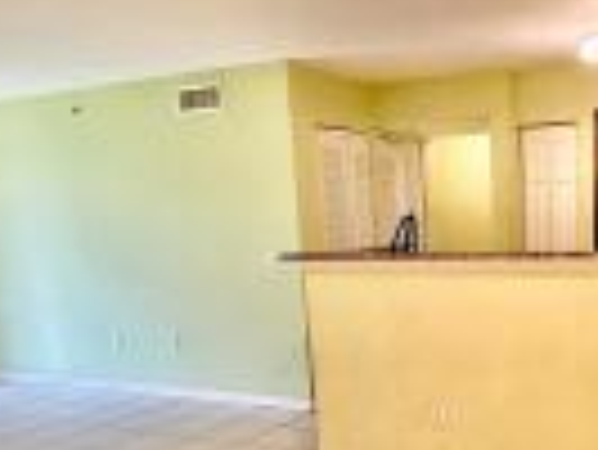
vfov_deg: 33.5
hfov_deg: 43.0
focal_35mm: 42
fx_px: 726
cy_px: 351
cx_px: 468
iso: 320
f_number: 2.2
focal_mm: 2.22
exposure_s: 1/60
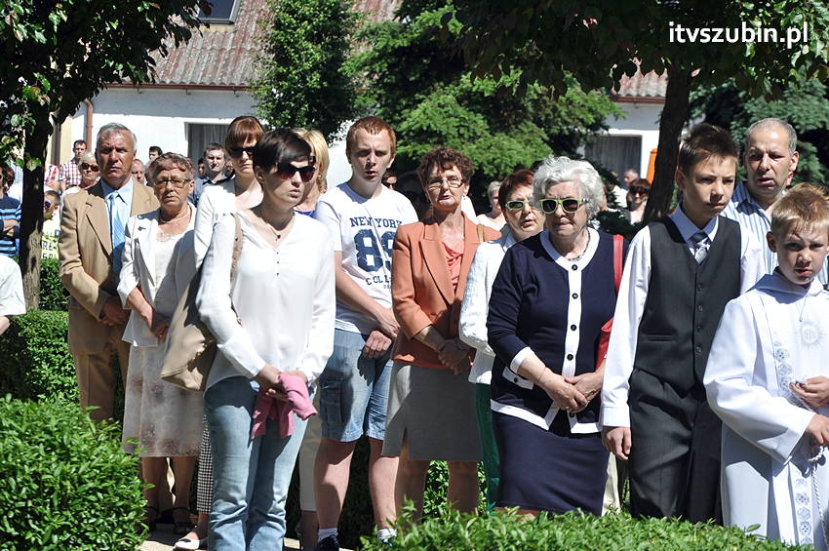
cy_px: 276
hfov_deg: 13.1
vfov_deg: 8.7
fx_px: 3623
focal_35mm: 158
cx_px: 414
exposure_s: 1/1250
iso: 400
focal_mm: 105
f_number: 9
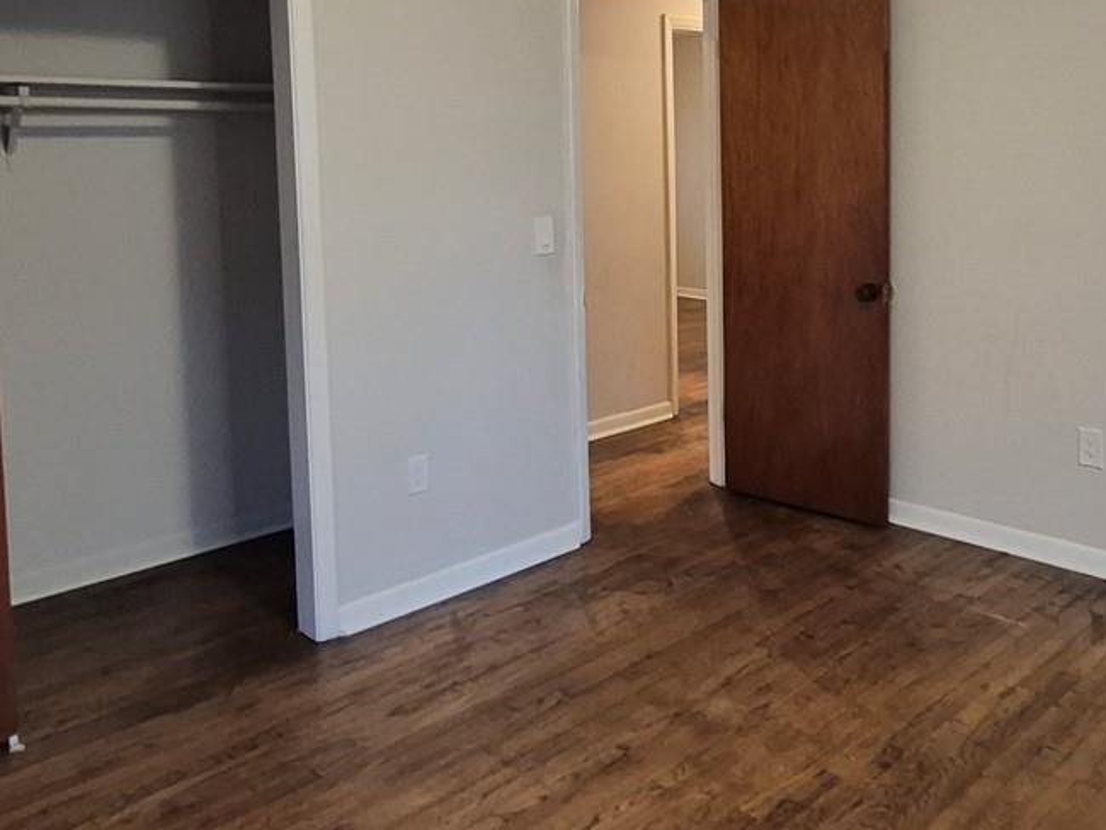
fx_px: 1023
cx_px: 735
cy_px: 218
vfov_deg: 42.9
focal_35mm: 32
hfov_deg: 55.6
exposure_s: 1/60
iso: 500
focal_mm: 1.74
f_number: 2.2
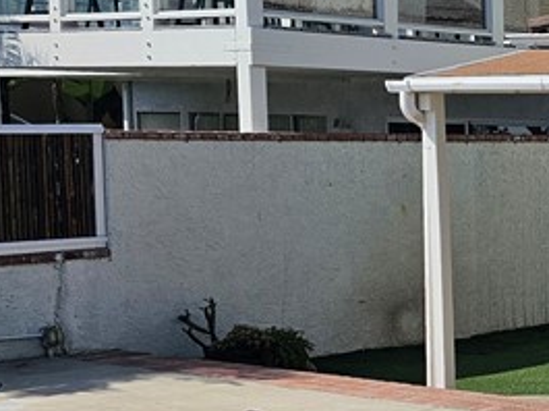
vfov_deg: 16.5
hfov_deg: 17.6
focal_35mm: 89
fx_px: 1410
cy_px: 249
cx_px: 1001
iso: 16
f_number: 1.7
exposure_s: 1/1480
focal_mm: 6.3
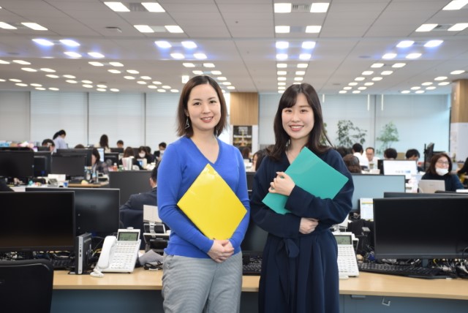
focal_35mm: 68
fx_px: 878
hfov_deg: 29.8
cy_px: 156
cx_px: 234
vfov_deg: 20.2
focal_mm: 45
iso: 320
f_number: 5
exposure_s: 1/15
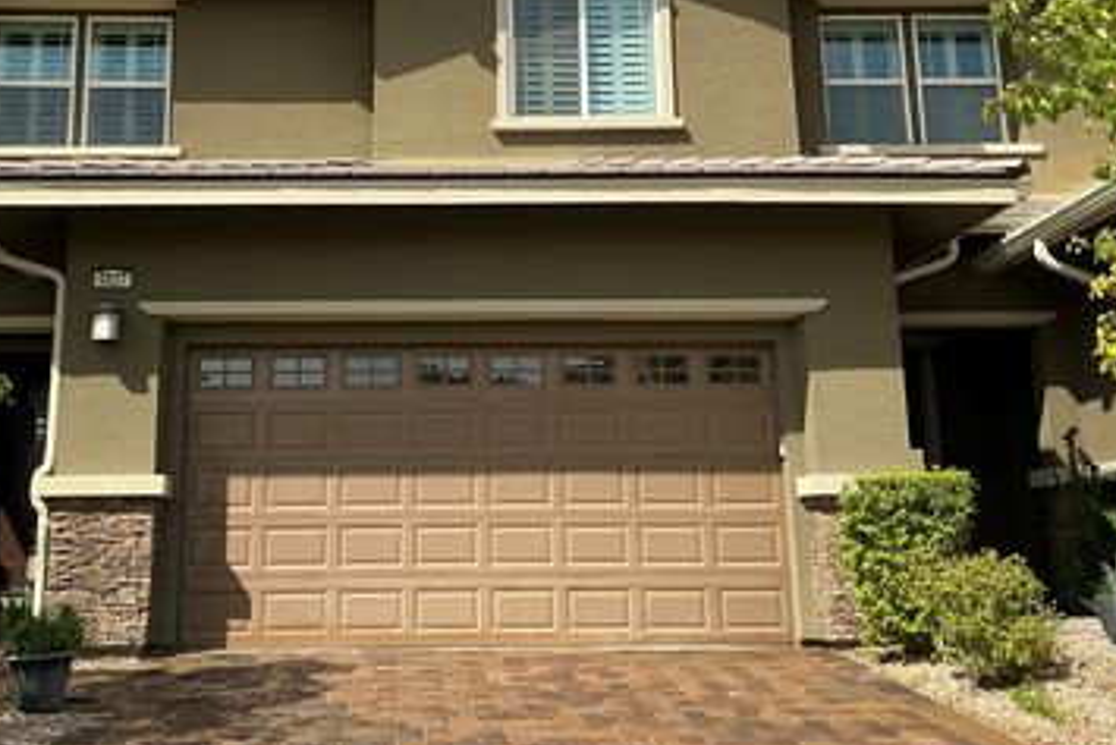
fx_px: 1271
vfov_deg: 32.5
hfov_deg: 47.1
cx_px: 434
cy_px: 275
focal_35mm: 41
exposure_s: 1/1342
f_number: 1.8
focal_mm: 3
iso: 25
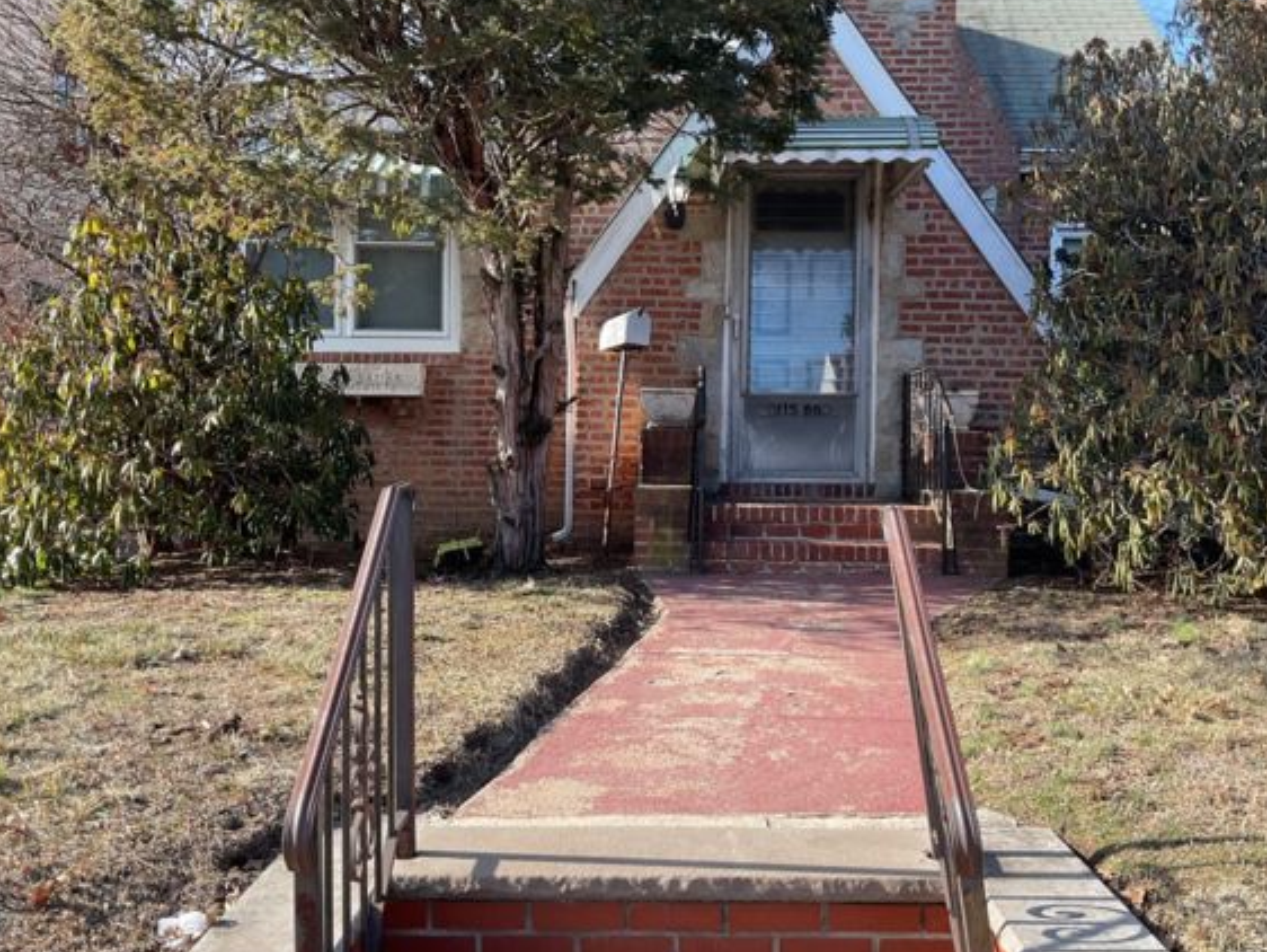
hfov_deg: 55.3
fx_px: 1208
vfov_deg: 42.9
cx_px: 663
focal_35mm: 33
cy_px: 433
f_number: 1.8
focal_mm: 3
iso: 16
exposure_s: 1/372
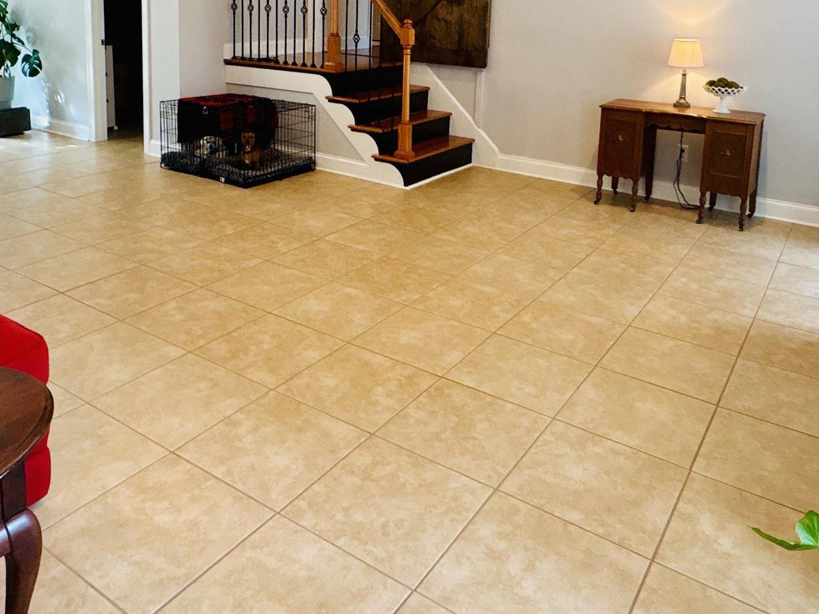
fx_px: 734
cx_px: 397
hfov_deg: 58.3
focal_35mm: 31
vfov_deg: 42.7
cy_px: 94
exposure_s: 1/60
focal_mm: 2.22
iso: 250
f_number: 2.2
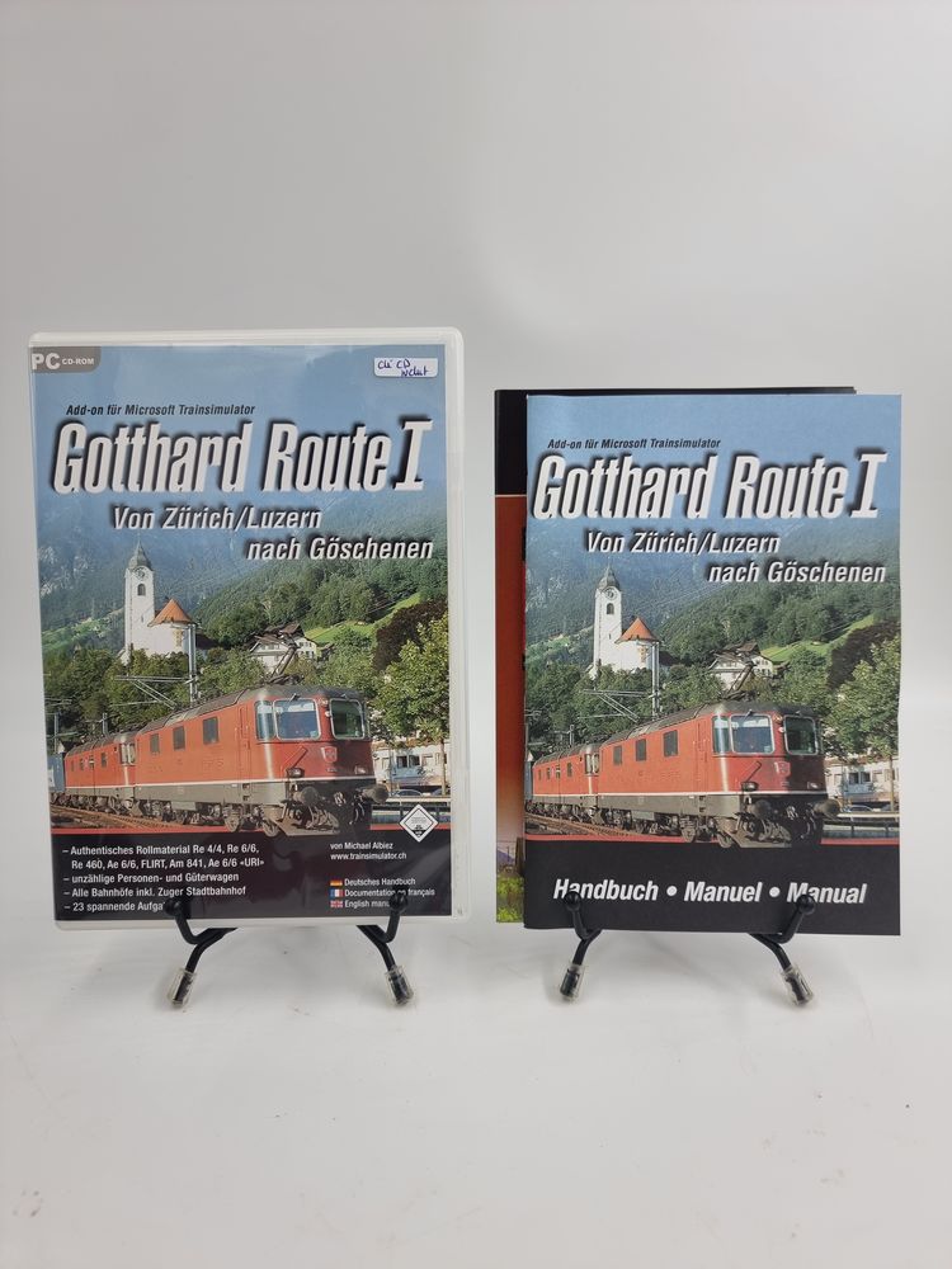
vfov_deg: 71.6
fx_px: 880
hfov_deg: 56.8
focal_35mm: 24
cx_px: 476
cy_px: 634
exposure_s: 1/100
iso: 50
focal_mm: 6.7
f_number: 1.8
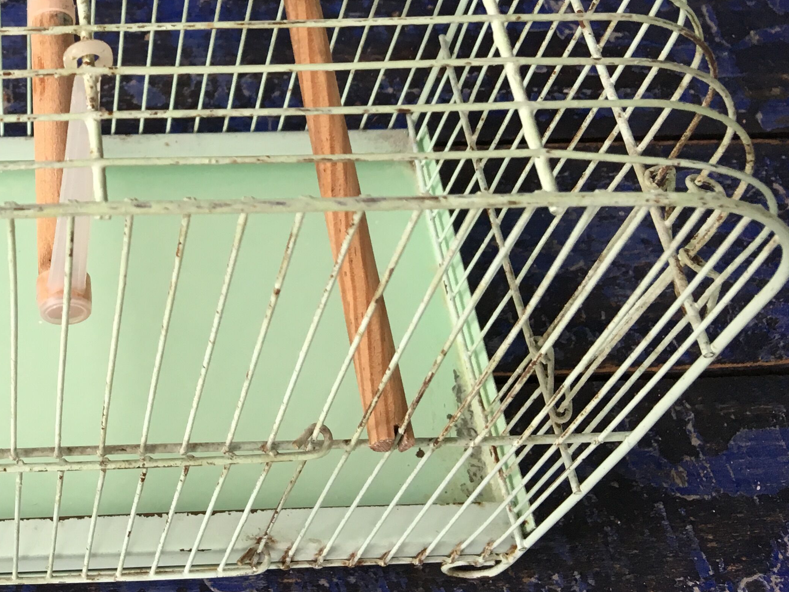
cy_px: 90
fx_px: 1276
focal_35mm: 56
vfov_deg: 25.5
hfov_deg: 32.5
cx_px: 68
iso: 80
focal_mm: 4.15
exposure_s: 1/33
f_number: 2.2
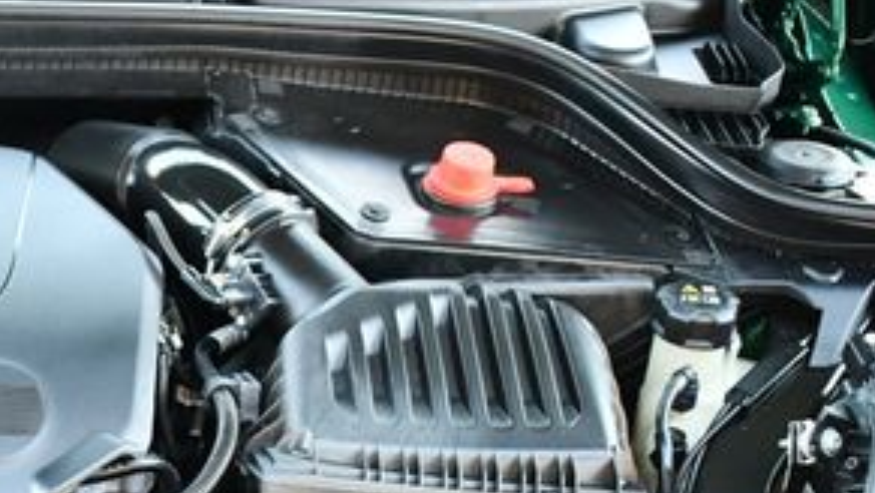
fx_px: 1927
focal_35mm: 83
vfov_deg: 14.4
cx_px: 36
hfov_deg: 24.6
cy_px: 448
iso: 1100
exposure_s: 1/125
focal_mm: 18
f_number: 3.5
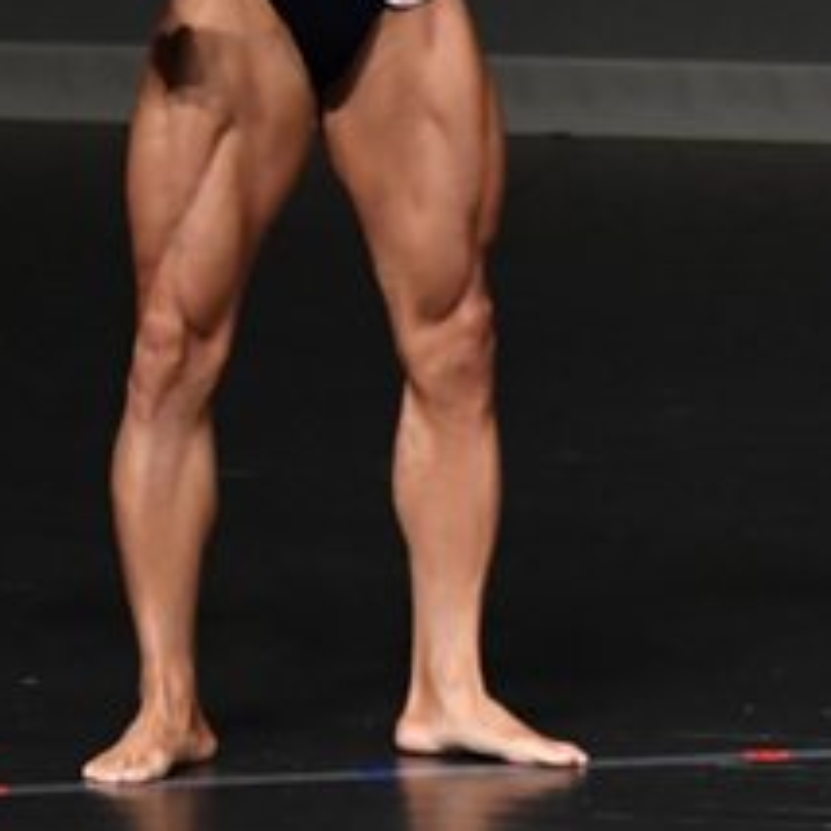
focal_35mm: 968
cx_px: 150
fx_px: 26291
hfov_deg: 1.8
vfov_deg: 1.8
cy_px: -8
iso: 4000
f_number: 5.6
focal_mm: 210
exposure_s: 1/400
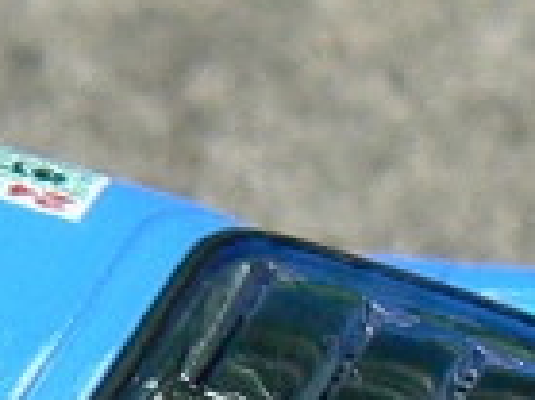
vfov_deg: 2.9
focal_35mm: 515
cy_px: 838
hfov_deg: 3.8
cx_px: -443
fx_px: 7953
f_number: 3.2
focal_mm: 11.6
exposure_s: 1/50
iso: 80
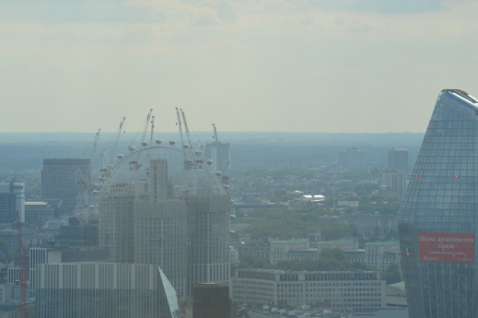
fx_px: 3220
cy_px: 124
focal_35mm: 243
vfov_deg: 5.6
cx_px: 266
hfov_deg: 8.5
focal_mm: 105
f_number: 7.1
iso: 100
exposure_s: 1/200
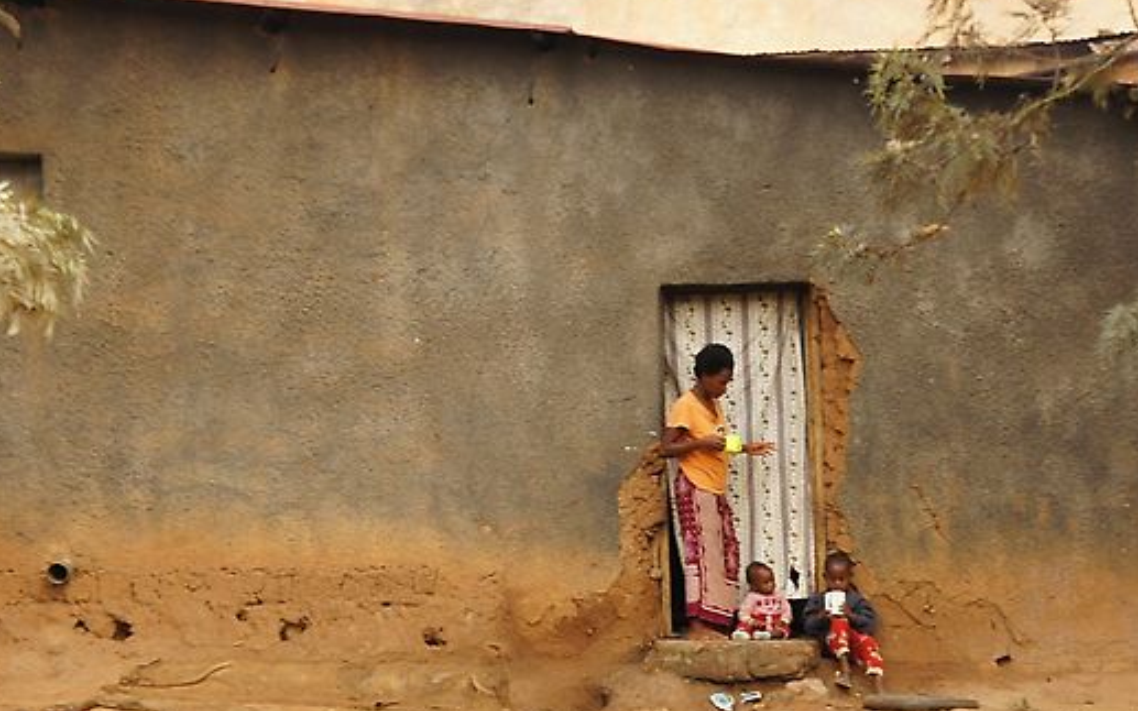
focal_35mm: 125
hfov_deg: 16.7
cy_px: 590
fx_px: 3873
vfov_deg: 10.5
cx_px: 587
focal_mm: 47
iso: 250
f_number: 5
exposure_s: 1/80
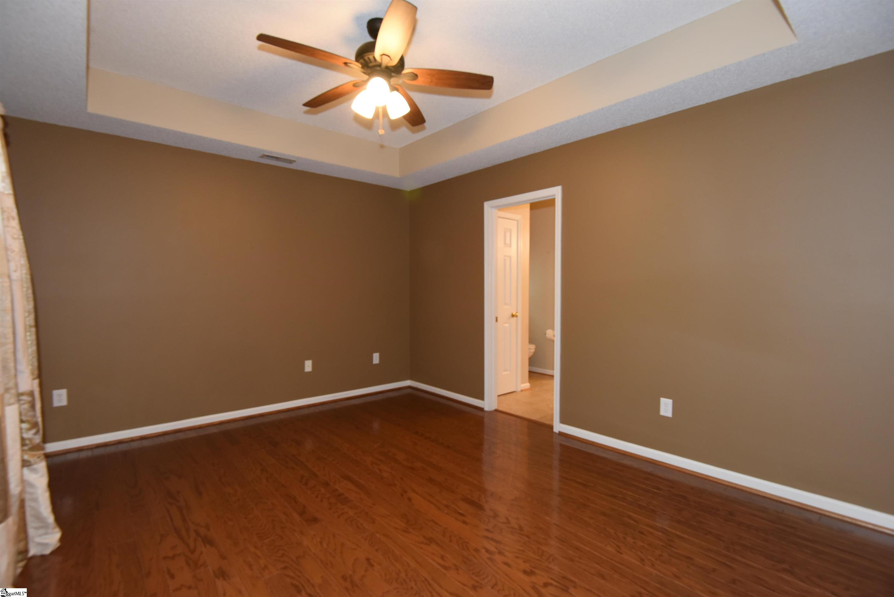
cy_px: 298
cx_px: 447
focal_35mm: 16
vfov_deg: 73.8
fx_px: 397
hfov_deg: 96.7
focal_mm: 16
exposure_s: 1/30
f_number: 6.3
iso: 1250
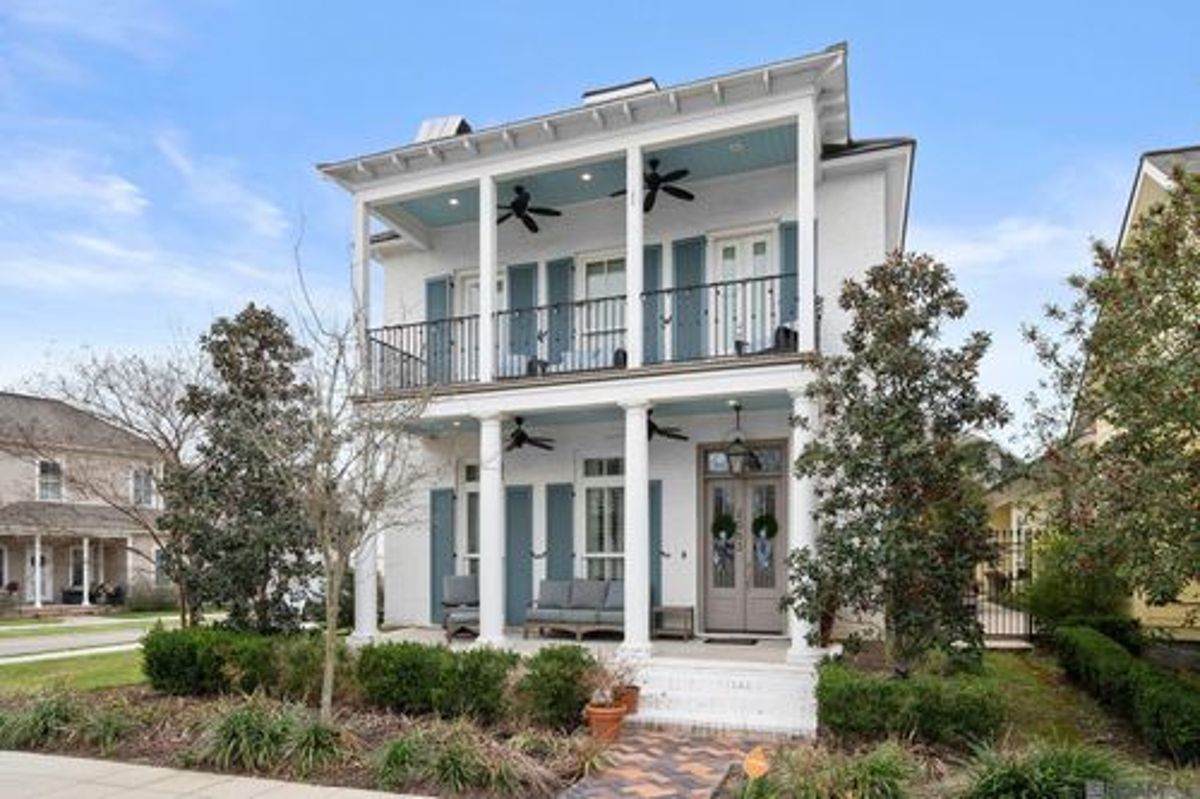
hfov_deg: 82.6
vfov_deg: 60.7
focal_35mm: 20
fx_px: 683
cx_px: 600
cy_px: 400
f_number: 10
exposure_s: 1/500
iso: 1000
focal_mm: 20.5
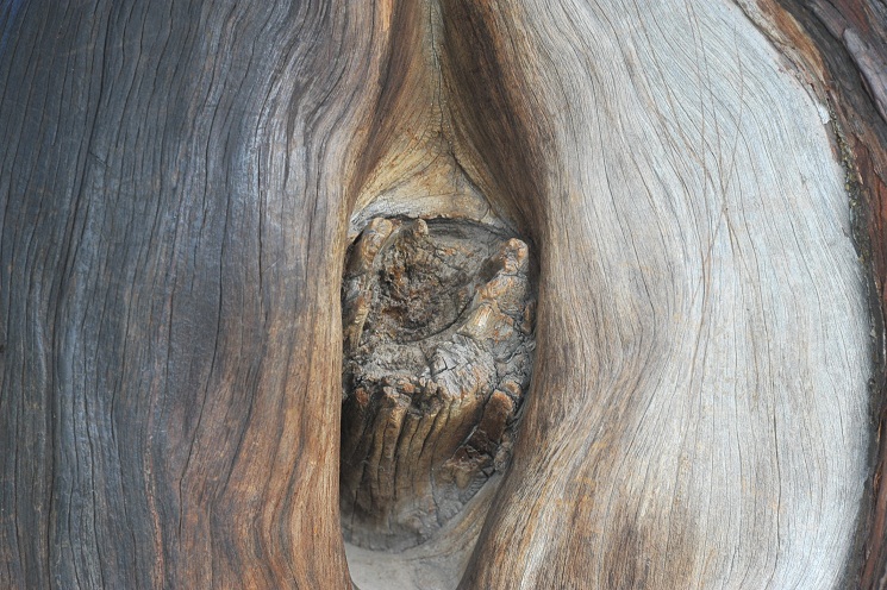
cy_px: 295
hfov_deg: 6.9
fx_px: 7388
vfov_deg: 4.6
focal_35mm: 300
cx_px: 444
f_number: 16
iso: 1250
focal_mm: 300
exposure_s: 1/40
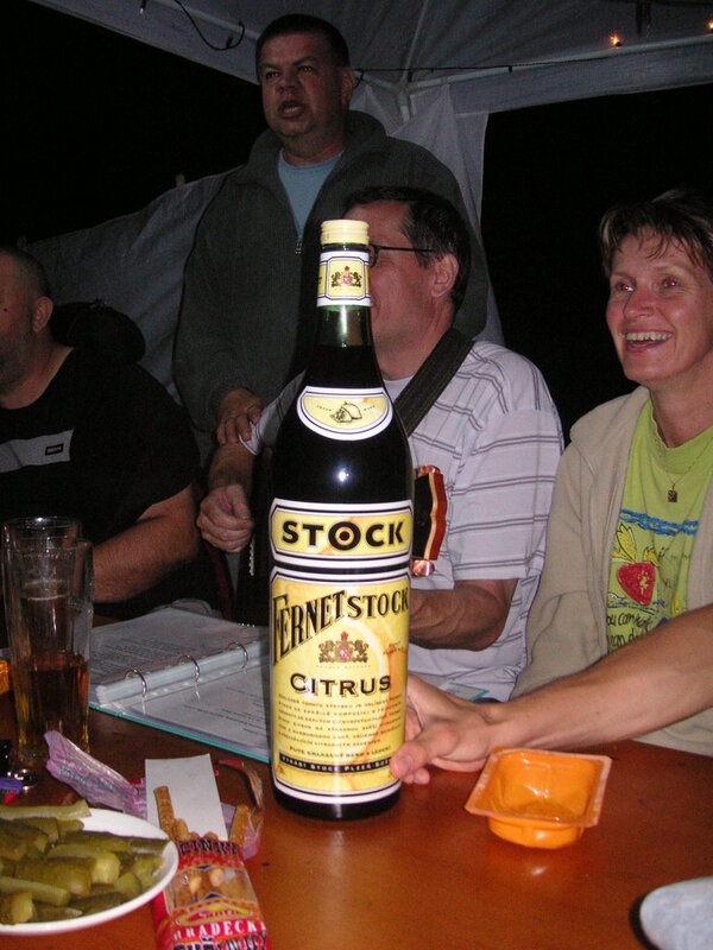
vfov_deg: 50.1
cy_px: 475
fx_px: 1016
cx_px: 356
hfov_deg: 38.7
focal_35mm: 37
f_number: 2.8
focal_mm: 6.1
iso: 160
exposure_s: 1/45
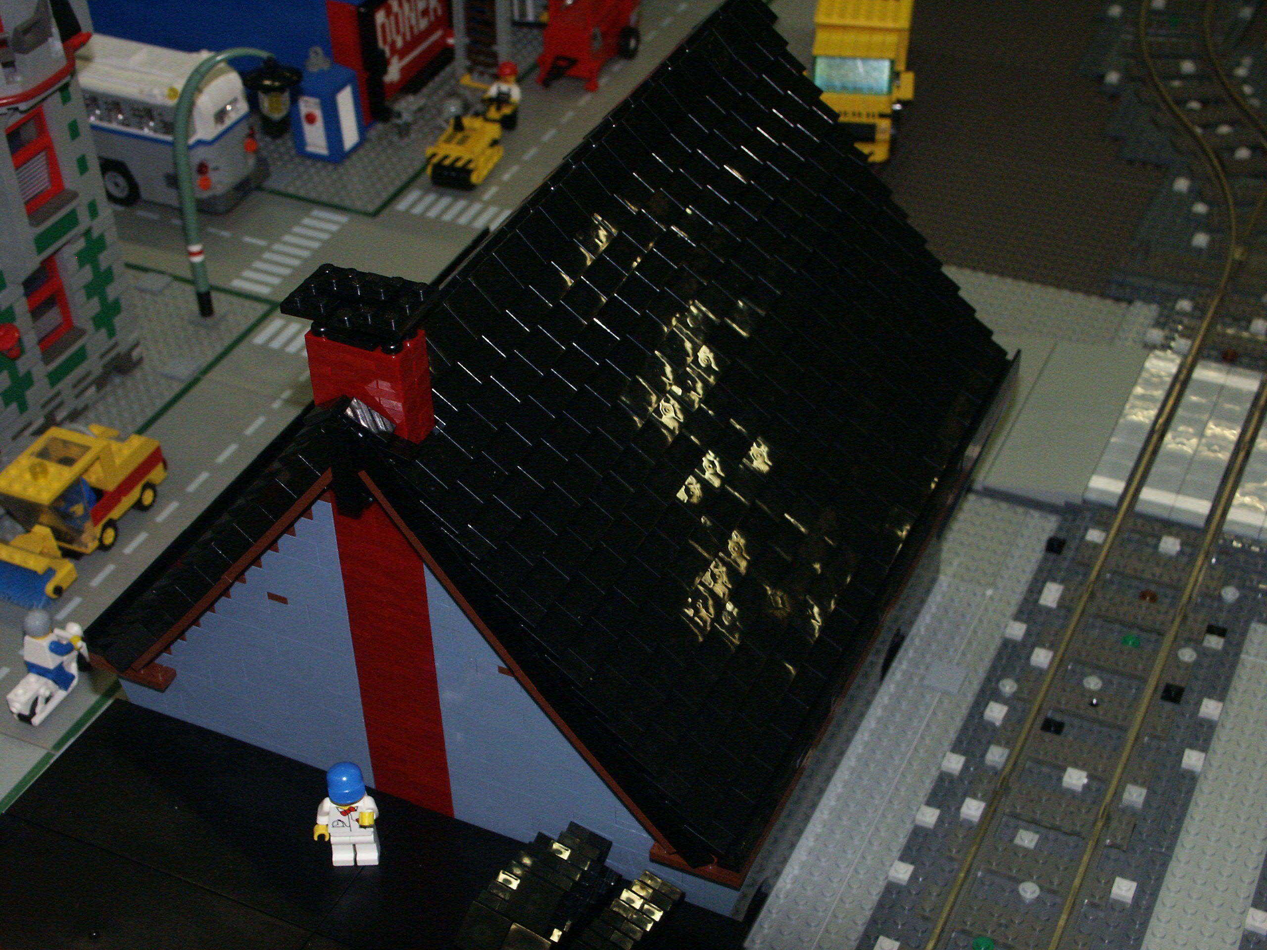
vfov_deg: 29.1
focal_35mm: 50
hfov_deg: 38.2
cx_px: 634
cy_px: 475
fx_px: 1830
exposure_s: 1/45
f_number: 4.5
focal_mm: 13.05
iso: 200
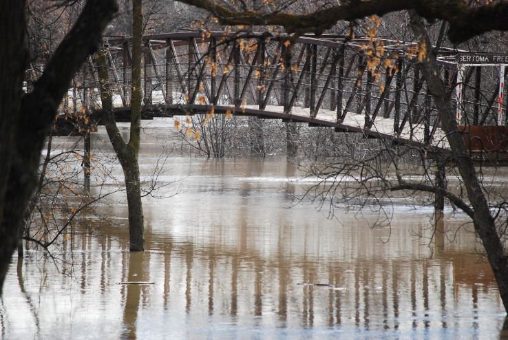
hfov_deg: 7.8
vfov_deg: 5.2
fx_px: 3709
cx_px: 254
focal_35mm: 262
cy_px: 170
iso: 400
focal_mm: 175
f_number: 5.6
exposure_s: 1/640
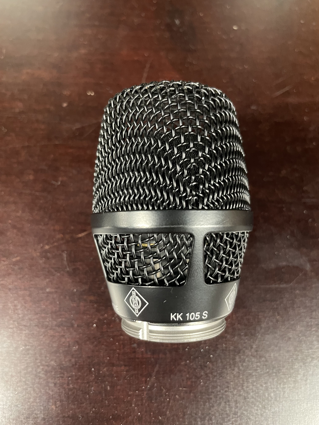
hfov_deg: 53.1
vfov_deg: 67.3
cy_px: 212
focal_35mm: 26
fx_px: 319
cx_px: 160
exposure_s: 1/25
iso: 640
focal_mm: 4.2
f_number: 1.6
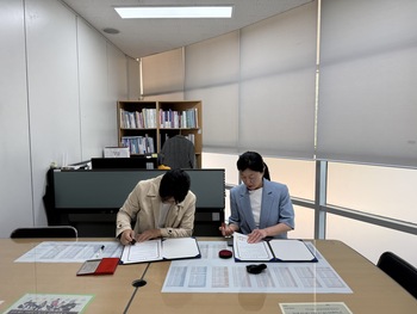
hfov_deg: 71.6
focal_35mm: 24
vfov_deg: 56.9
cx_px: 208
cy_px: 157
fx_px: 289
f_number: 1.78
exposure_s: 1/233
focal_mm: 6.76
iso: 80
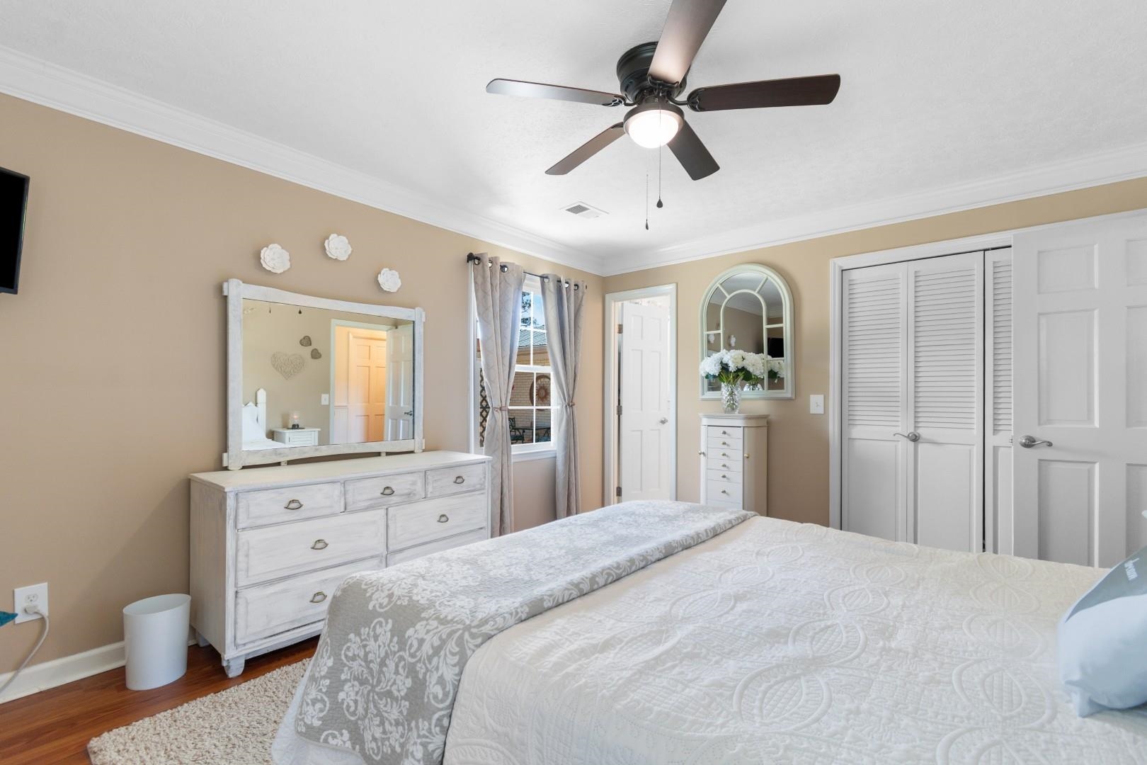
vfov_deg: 77.3
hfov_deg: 100.4
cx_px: 574
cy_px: 382
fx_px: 478
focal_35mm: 15
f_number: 4.5
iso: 100
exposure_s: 1/3
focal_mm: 10
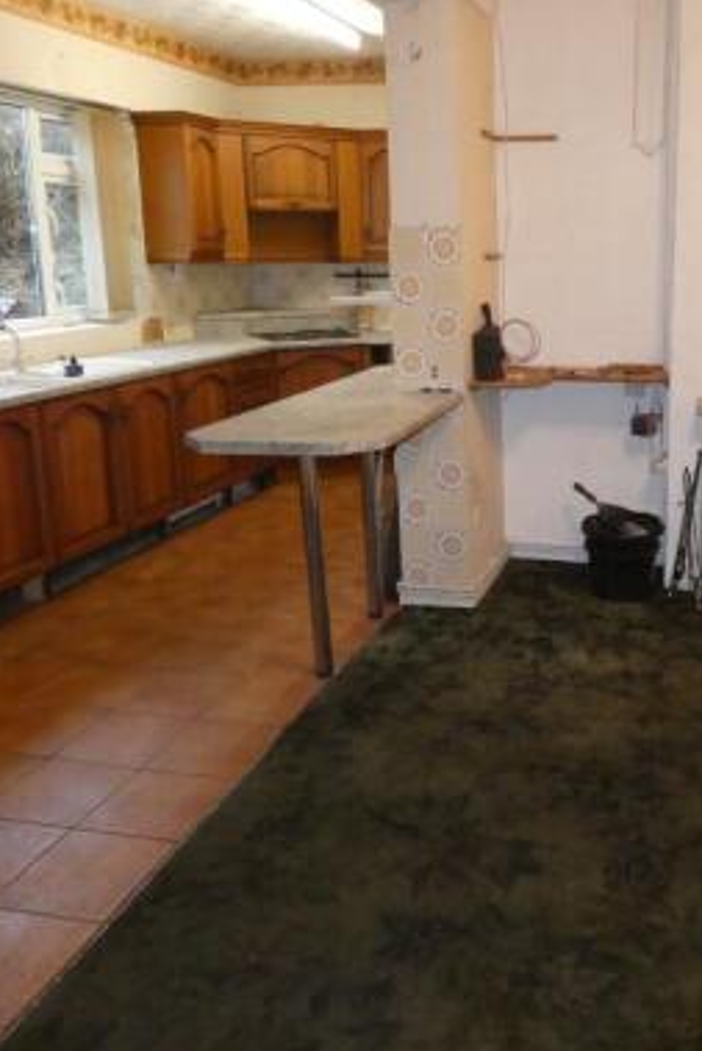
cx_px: 562
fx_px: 935
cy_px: 470
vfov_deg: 58.6
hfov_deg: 39.5
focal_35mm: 32
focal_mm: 3.6
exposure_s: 1/125
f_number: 2.8
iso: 800
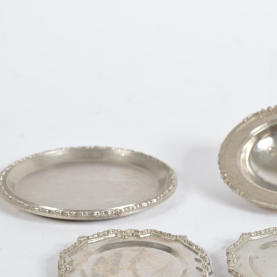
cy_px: 174
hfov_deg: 18.6
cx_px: 182
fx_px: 842
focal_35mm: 93
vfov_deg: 18.7
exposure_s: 1/125
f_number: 9
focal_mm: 36
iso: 100
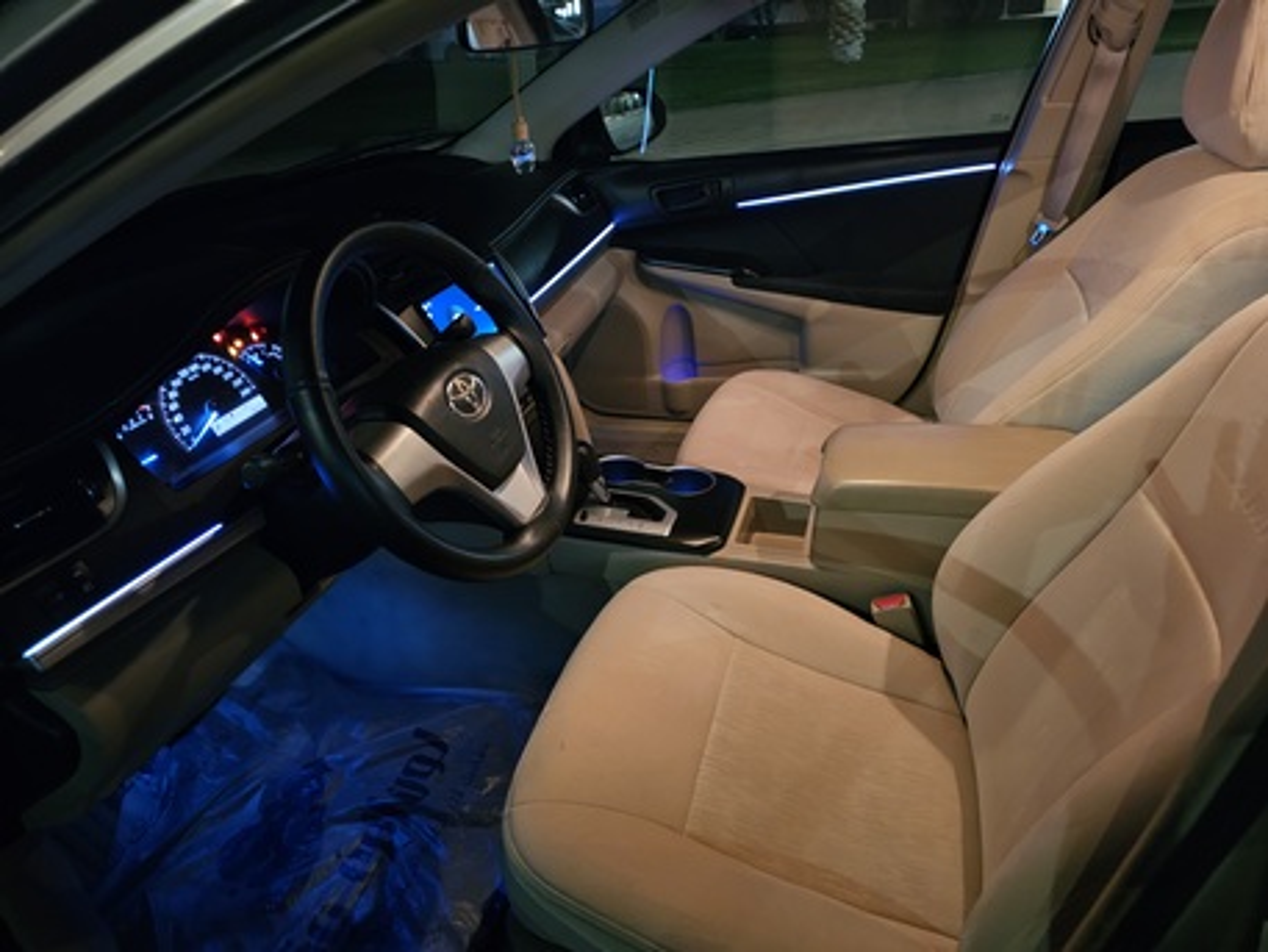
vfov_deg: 58.9
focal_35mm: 23
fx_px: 843
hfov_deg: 73.9
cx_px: 634
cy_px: 476
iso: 1600
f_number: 1.7
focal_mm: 6.3
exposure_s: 1/24
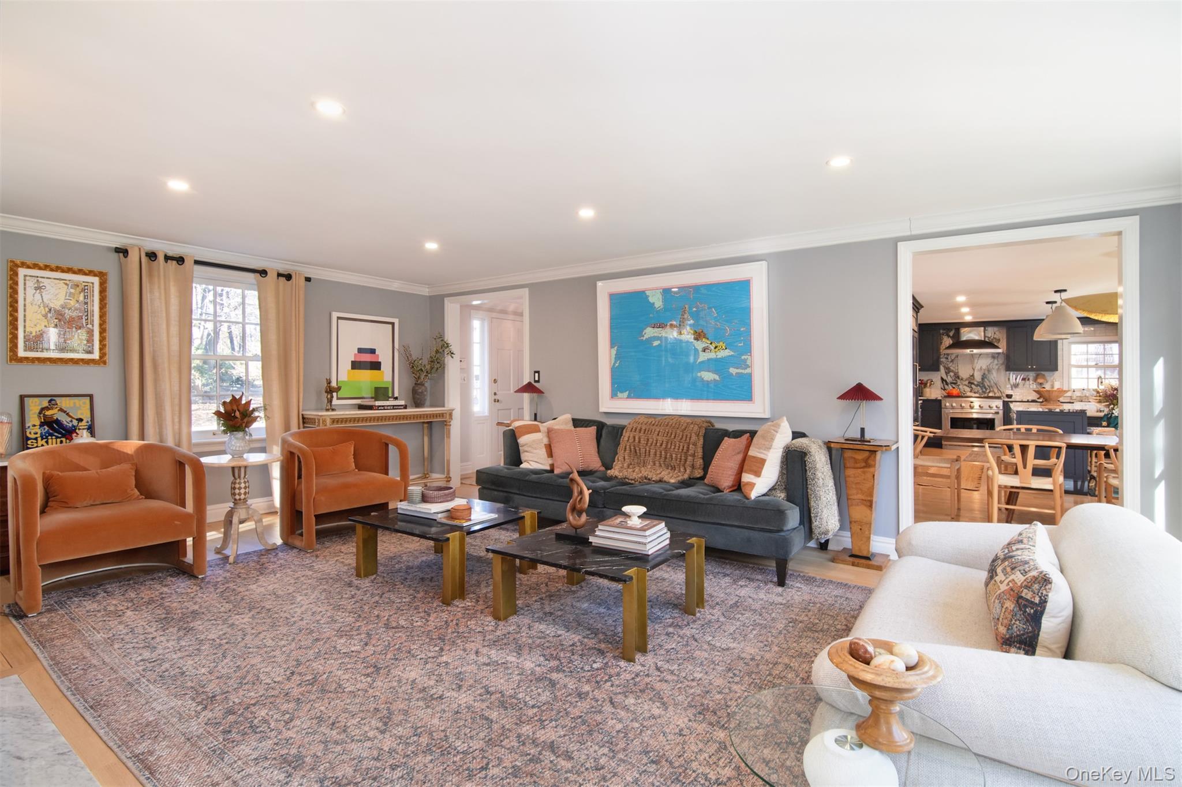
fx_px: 542
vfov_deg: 72.0
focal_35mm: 16
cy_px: 394
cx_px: 591
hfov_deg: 95.0
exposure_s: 1/30
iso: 640
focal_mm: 11
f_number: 8
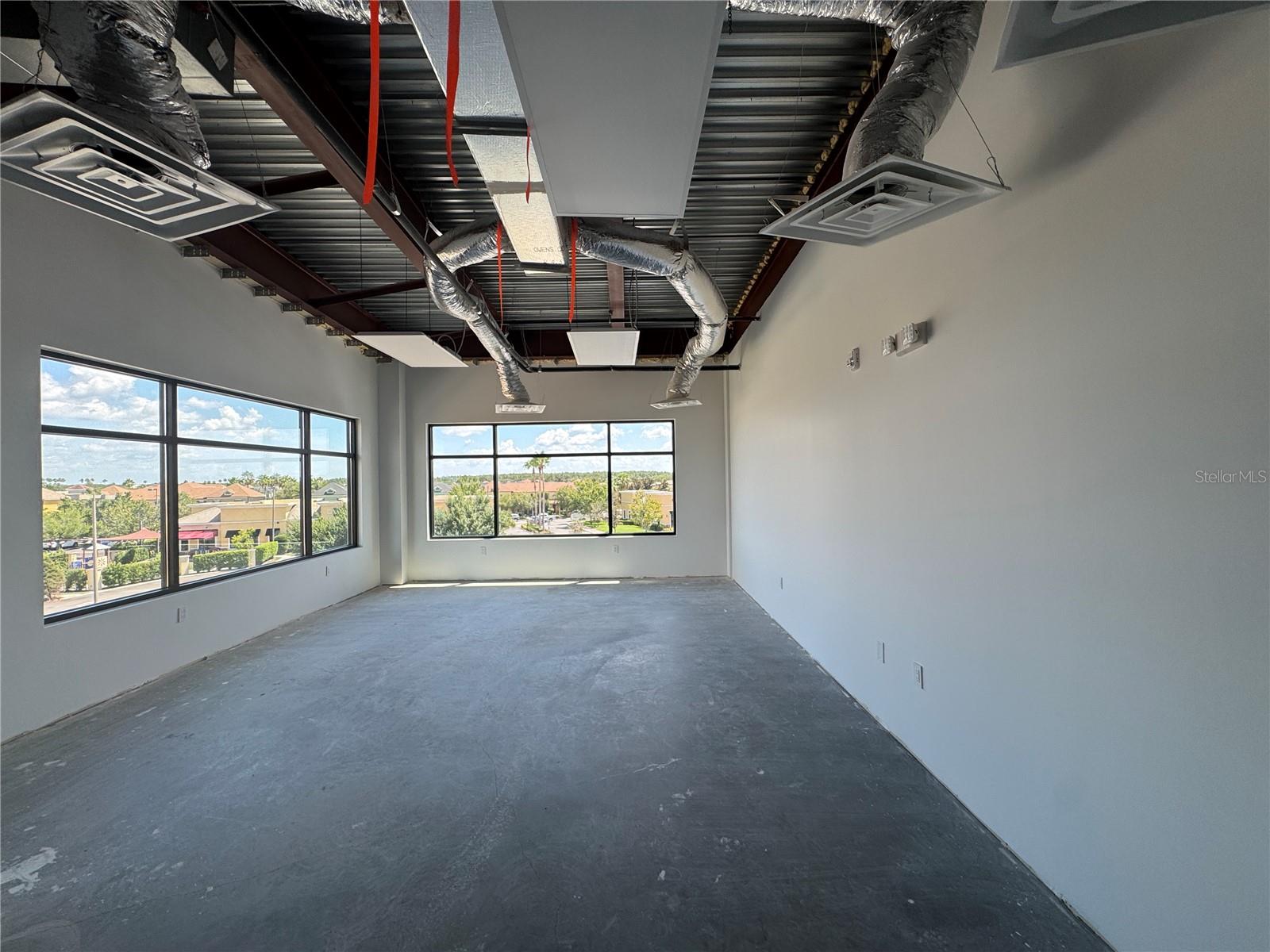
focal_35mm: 14
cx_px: 635
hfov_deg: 102.1
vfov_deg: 85.7
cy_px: 476
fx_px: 514
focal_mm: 2.22
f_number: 2.2
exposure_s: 1/293
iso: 40
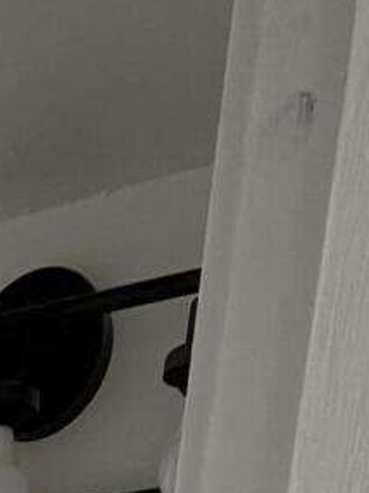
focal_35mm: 98
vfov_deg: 12.7
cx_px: -388
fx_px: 1395
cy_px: 1327
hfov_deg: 12.9
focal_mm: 2.22
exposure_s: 1/121
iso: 100
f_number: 2.2
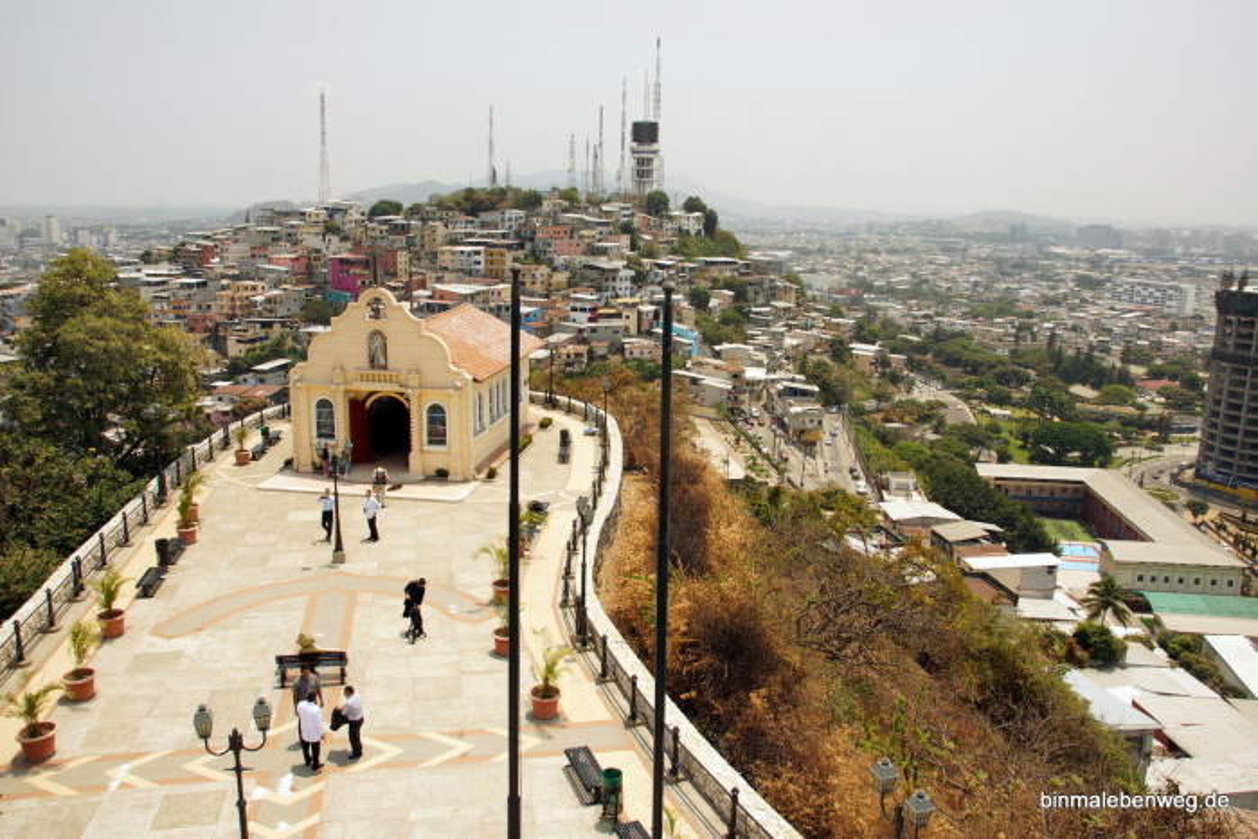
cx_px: 629
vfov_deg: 47.9
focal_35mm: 27
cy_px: 420
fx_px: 943
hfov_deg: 67.4
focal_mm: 18
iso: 100
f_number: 9
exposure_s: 1/320
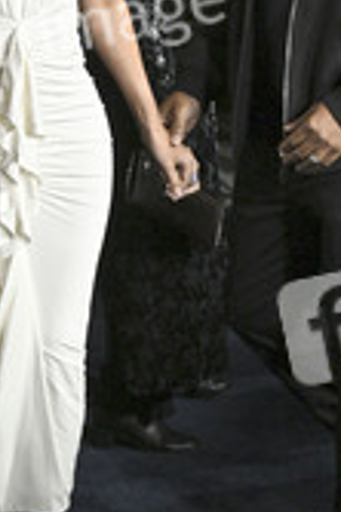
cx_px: 157
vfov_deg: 17.0
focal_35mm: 120
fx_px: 1708
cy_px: 159
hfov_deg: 11.4
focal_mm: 50
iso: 2500
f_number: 5.6
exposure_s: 1/320
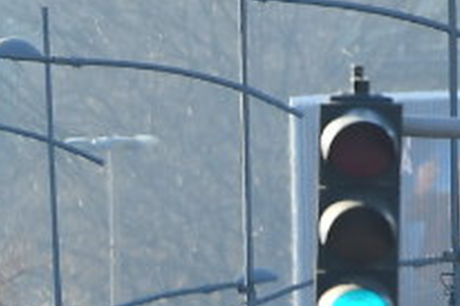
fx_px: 30197
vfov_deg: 0.6
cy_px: 973
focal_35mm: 2365
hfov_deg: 0.9
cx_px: -583
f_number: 4
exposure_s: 1/640
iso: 200
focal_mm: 200
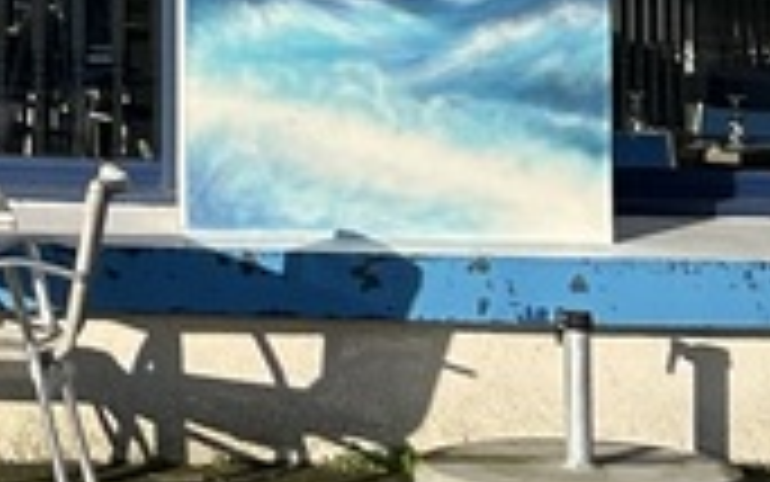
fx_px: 4051
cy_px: -536
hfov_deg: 10.4
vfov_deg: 6.6
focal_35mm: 193
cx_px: -428
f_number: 1.5
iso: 50
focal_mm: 5.7
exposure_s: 1/5319
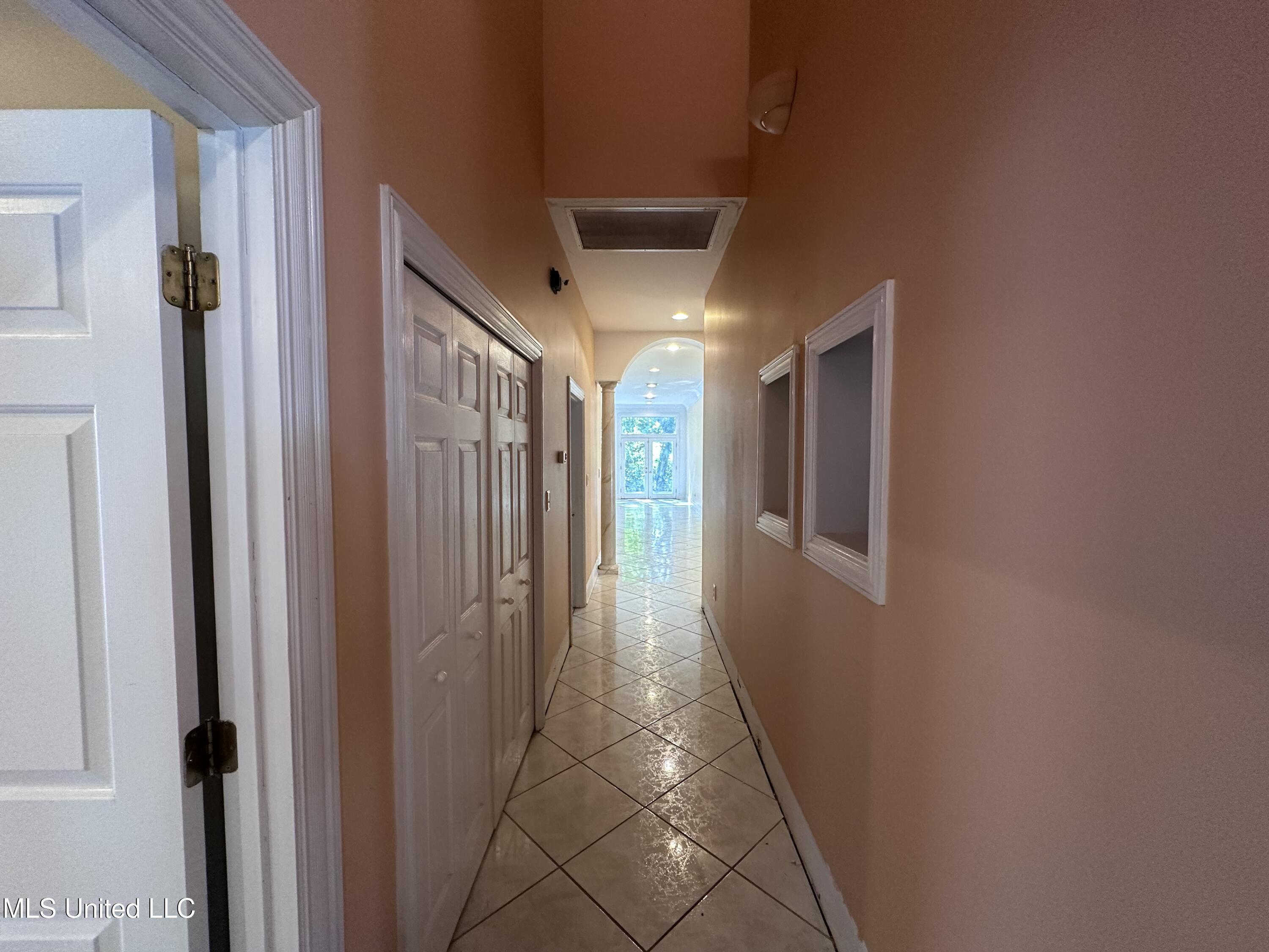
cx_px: 634
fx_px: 513
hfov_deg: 102.1
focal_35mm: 14
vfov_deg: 85.7
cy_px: 476
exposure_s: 1/60
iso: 250
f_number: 2.2
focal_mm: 2.22
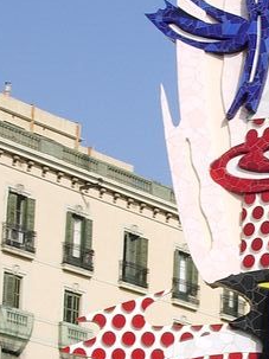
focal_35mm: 169
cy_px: 280
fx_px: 1752
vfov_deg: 11.7
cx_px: 296
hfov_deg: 8.7
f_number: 5
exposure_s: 1/400
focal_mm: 8.2
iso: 50
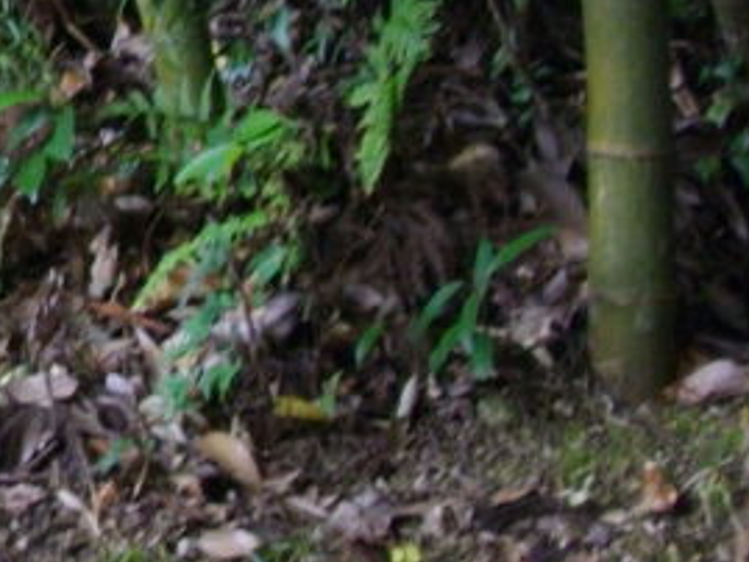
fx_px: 3052
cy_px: -28
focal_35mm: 141
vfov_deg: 10.4
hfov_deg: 12.6
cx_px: -638
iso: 200
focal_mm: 6.2
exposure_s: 1/60
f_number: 2.8
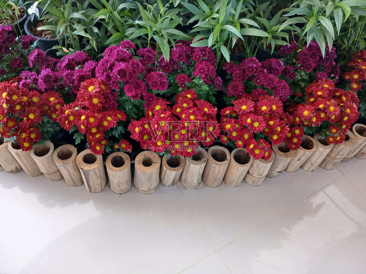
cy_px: 137
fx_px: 275
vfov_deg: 53.1
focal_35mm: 26
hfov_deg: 67.3
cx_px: 183
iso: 100
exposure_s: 1/50
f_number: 1.8
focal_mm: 3.98
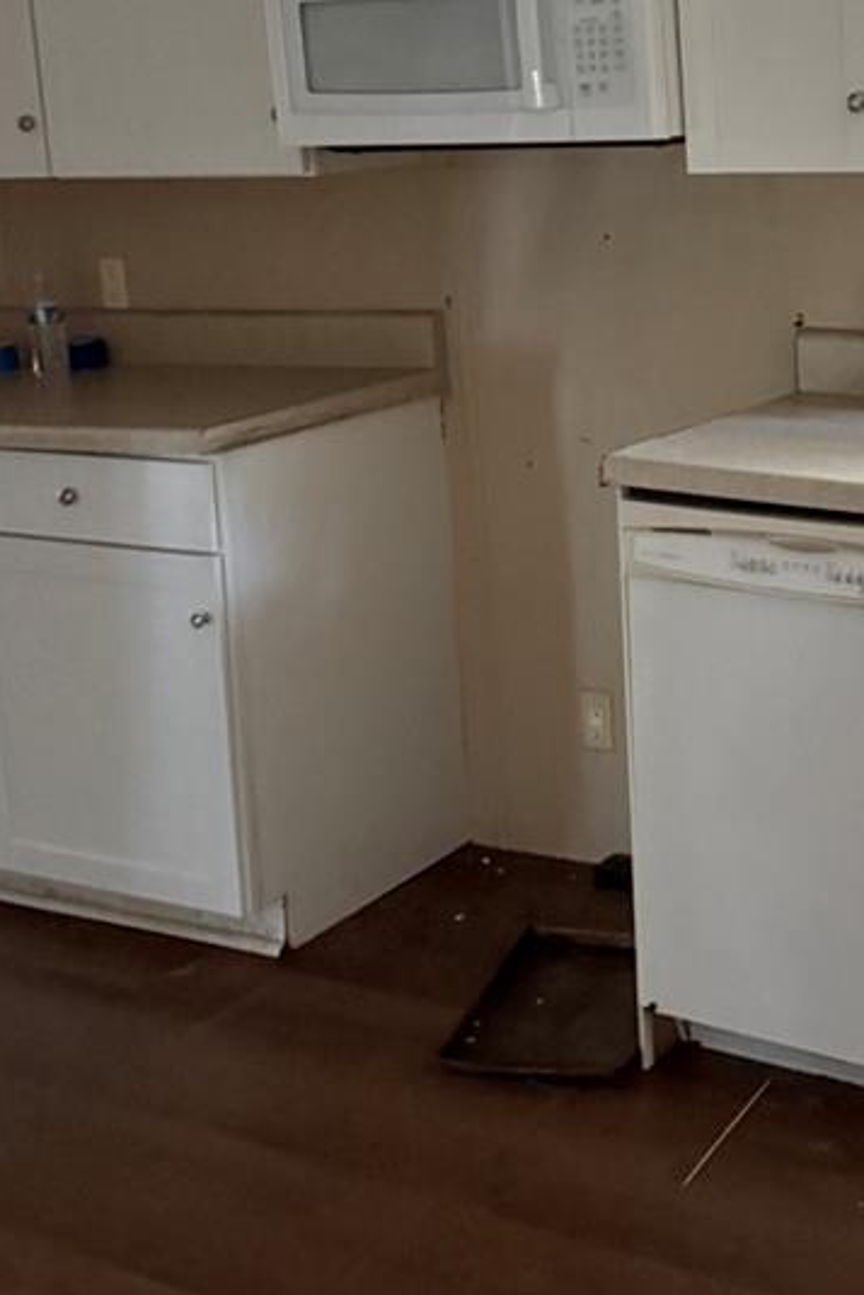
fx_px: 2015
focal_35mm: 56
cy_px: 329
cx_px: 794
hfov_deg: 23.5
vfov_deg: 34.9
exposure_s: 1/52
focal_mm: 6.76
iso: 800
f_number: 1.78
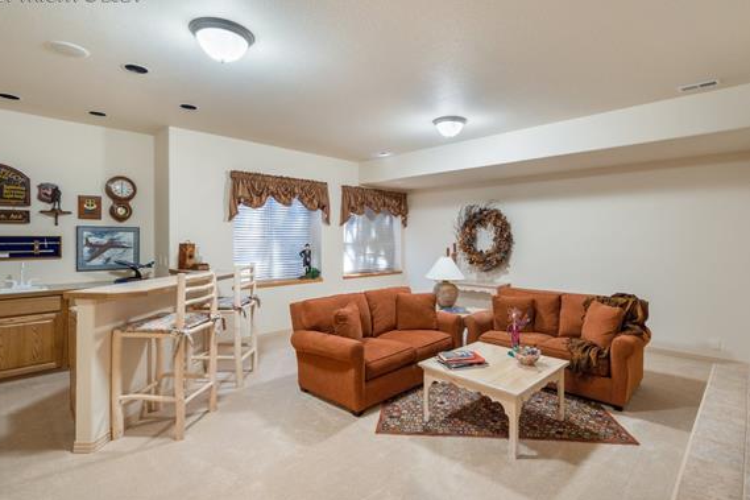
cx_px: 401
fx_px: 375
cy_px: 237
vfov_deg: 67.3
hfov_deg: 89.9
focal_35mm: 18
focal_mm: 16
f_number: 11
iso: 400
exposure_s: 6
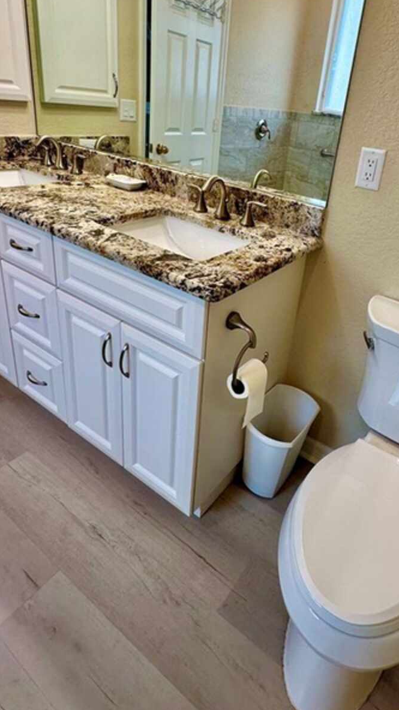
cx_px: 258
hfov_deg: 50.7
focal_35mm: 22
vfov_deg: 80.0
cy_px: 274
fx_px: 414
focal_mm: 2.22
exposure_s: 1/120
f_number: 2.2
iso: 100
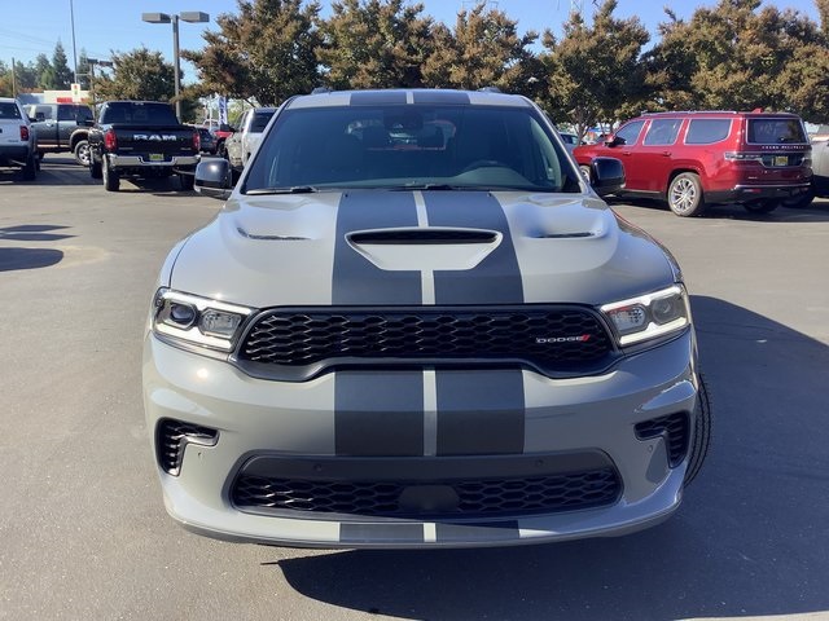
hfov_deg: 58.4
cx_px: 414
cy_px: 310
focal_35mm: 31
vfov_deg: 45.4
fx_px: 742
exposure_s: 1/323
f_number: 2.4
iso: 25
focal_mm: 3.3
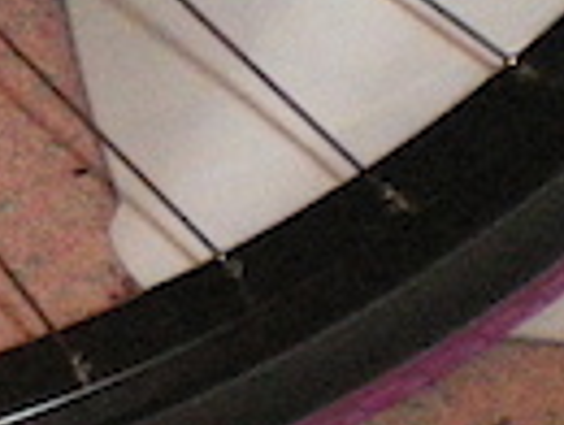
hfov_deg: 8.8
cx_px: -191
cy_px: -360
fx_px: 3607
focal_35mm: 221
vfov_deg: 6.6
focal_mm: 6.3
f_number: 3.1
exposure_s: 1/50
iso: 800
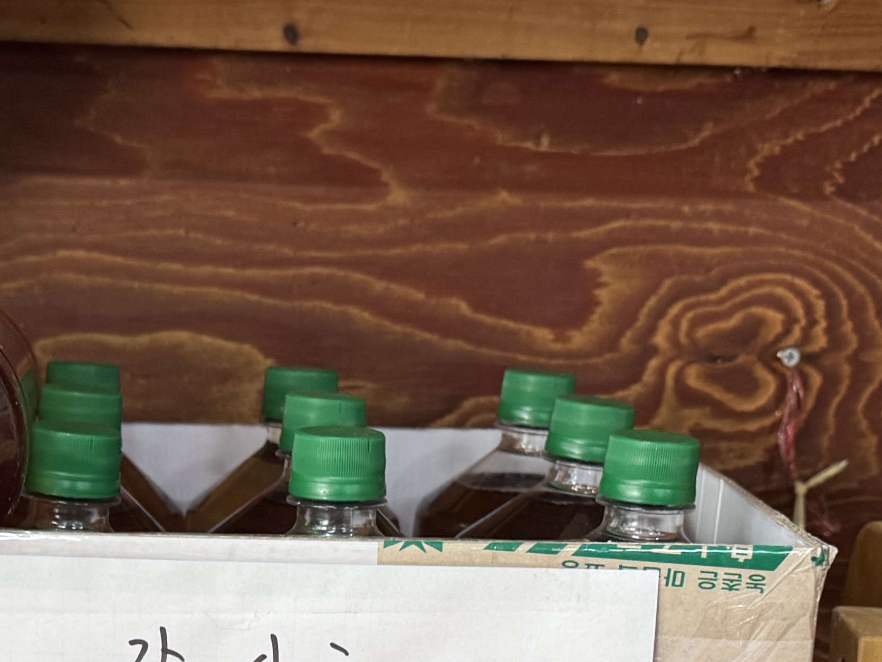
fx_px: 2089
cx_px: 254
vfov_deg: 17.2
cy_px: 790
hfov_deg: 23.7
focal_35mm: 82
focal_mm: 6.76
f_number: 1.78
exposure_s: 1/60
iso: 125
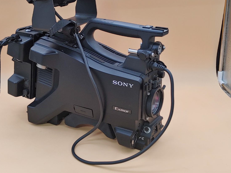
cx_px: 98
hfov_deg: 40.3
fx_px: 314
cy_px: 64
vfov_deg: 30.7
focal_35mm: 47
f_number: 1.8
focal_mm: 4.36
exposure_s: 1/60
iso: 50
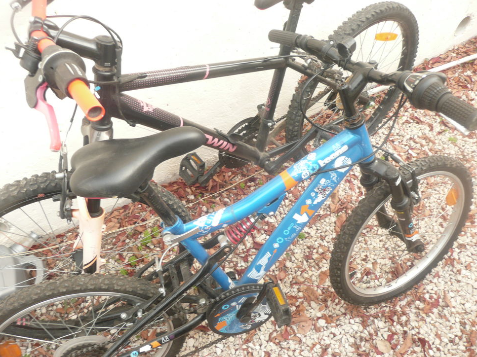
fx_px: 400
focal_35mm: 29
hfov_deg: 61.7
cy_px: 178
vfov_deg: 48.2
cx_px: 244
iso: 100
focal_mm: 4.6
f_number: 3.3
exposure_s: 1/50
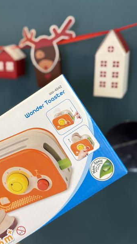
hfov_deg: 26.4
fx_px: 285
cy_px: 118
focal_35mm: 44
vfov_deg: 46.4
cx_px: 21
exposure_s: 1/50
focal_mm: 6.76
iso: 200
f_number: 1.78
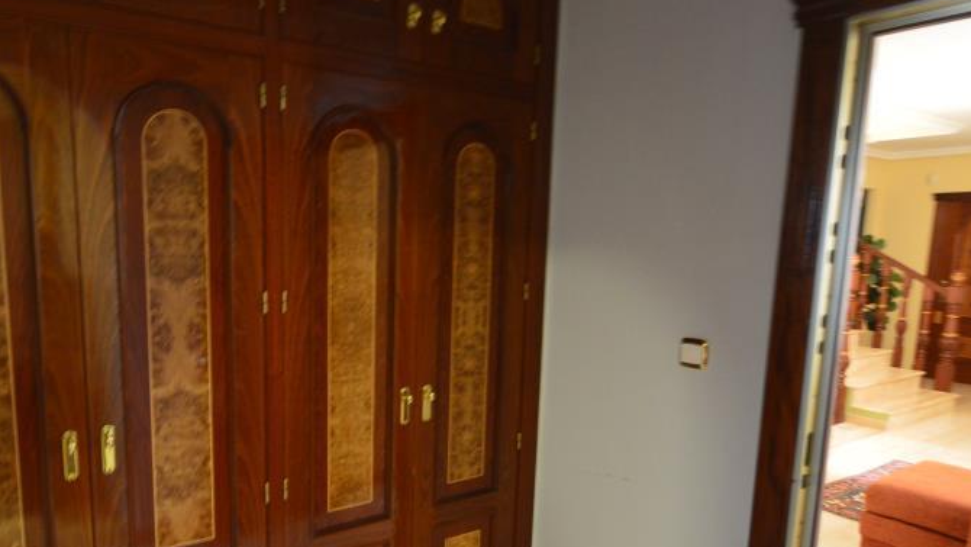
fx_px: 618
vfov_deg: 47.4
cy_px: 332
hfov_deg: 74.9
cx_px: 359
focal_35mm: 24
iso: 800
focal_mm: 10
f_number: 4
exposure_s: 1/5
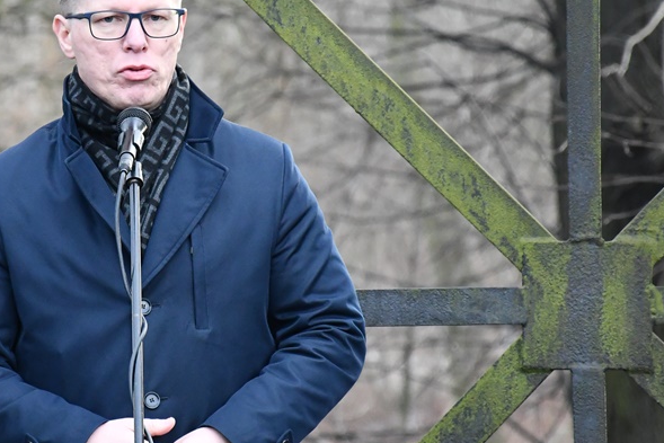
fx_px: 7896
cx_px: 160
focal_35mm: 428
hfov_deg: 4.8
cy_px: 216
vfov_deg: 3.2
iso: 2800
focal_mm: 140
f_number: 5.6
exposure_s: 1/500
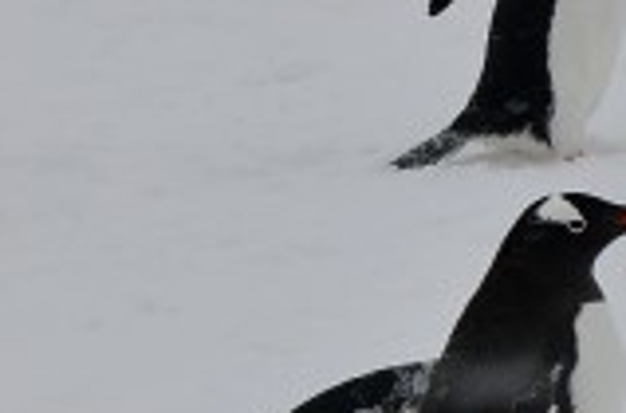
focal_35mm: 302
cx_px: 595
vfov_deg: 4.5
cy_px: 291
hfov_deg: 6.8
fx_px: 5236
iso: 100
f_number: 6.3
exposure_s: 1/320
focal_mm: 50
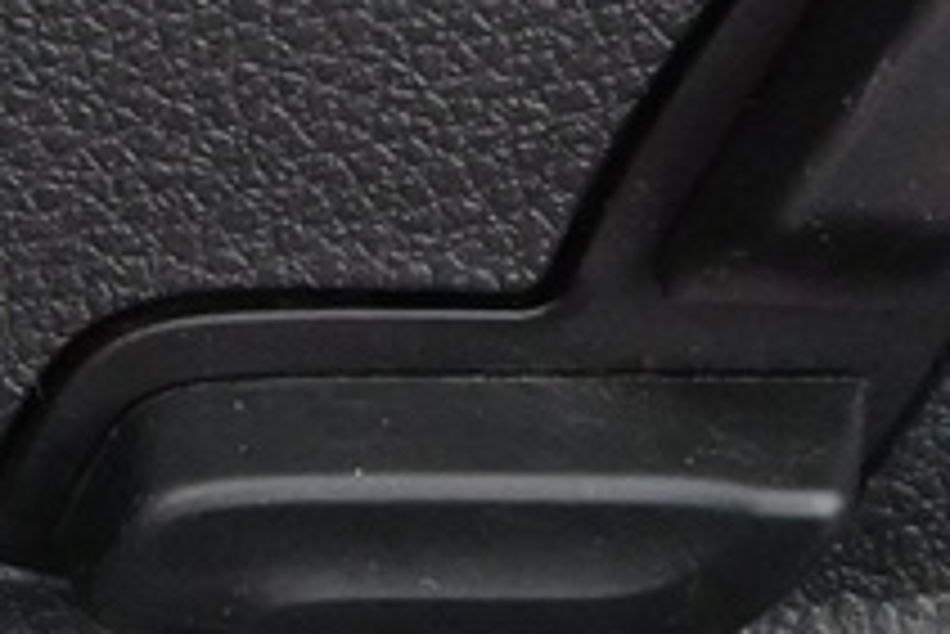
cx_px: -86
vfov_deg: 7.5
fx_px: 4859
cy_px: 148
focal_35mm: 184
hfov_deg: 11.0
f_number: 3.5
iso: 2500
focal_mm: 16
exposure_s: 1/30
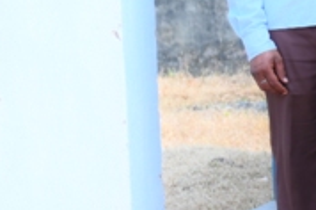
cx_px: 797
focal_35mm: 199
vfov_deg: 6.9
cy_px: 52
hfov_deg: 9.1
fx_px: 1743
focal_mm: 34.5
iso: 100
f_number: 4.5
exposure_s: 1/200
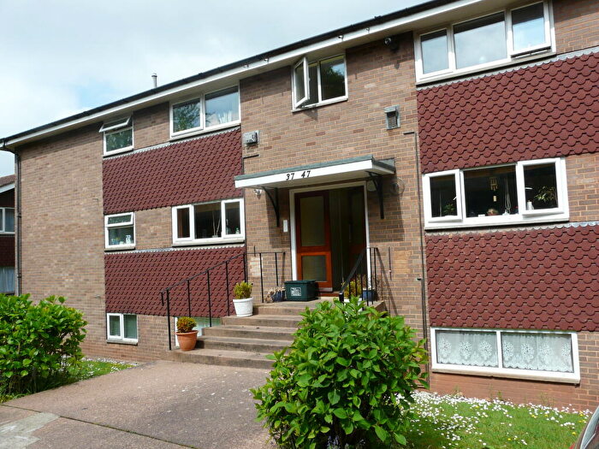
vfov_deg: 49.7
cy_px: 224
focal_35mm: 28
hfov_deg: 63.4
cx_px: 300
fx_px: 485
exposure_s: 1/320
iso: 100
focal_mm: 4.6
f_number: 5.6
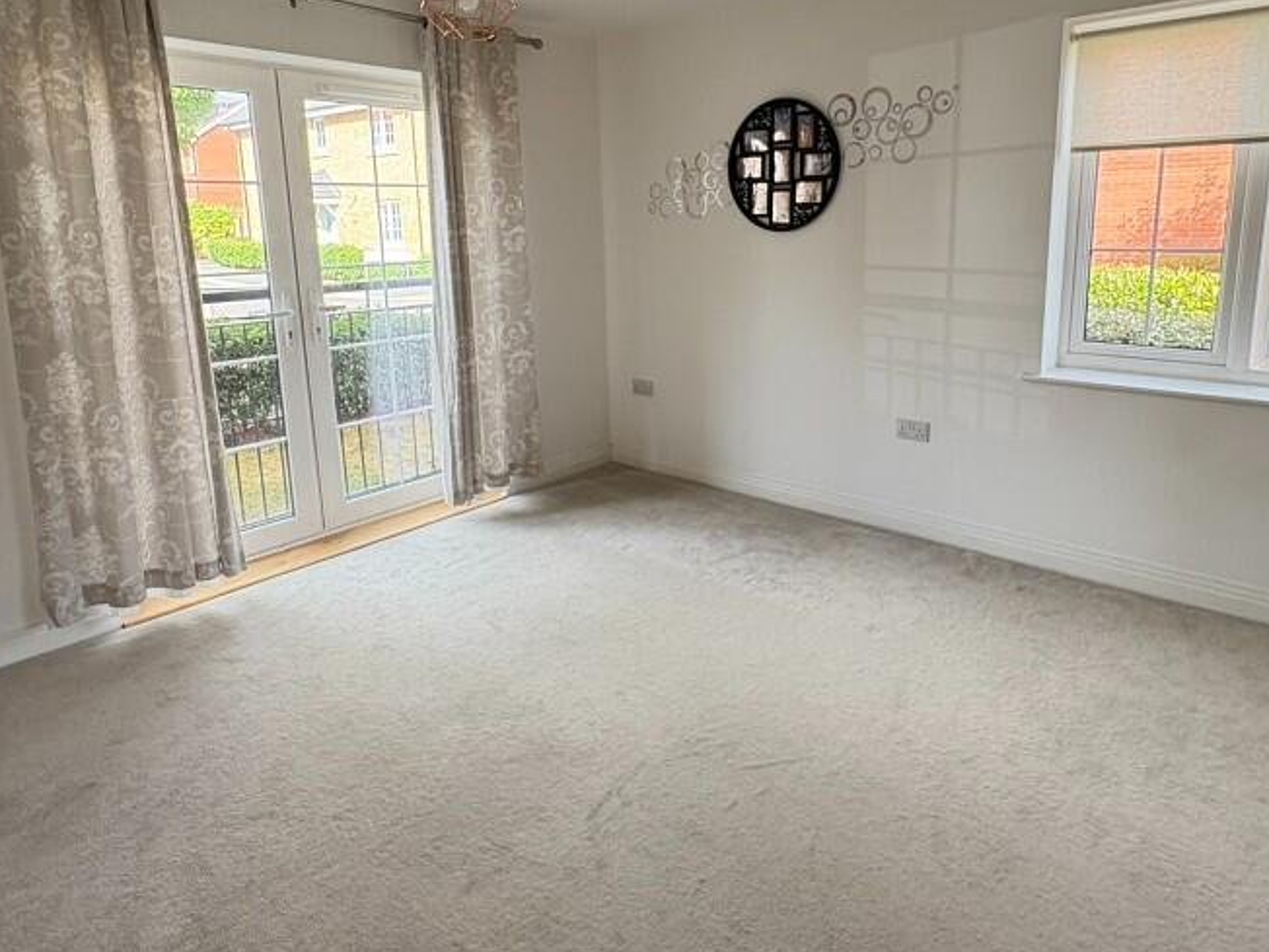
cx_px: 666
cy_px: 368
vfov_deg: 60.4
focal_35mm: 22
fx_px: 807
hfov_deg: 76.3
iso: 100
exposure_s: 1/99
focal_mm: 2.22
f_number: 2.2
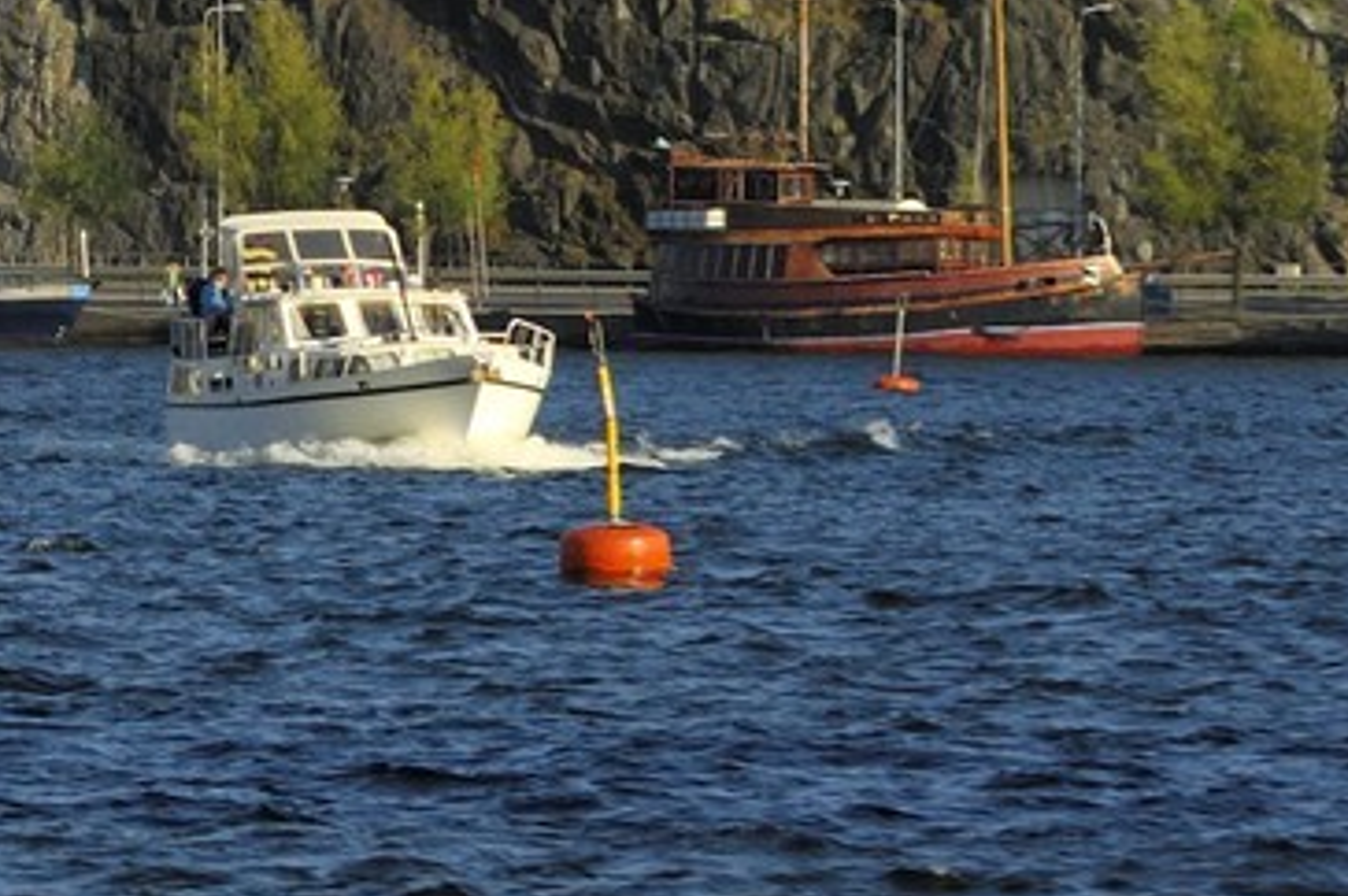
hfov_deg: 3.4
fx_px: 22184
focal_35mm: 593
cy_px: -498
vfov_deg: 2.3
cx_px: -1489
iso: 100
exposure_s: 1/250
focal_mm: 90
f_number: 8.5
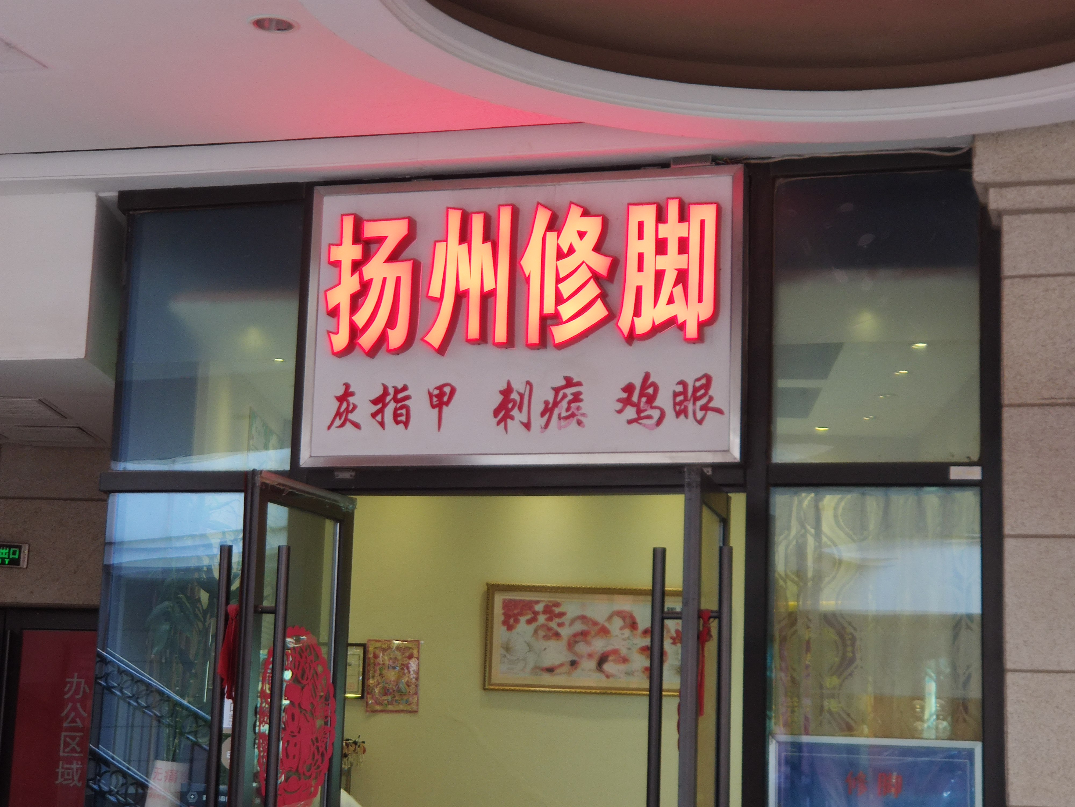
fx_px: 2050
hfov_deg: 29.4
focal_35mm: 66
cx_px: 538
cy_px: 404
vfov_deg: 22.3
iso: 598
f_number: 2.2
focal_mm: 6.22
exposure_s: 1/50
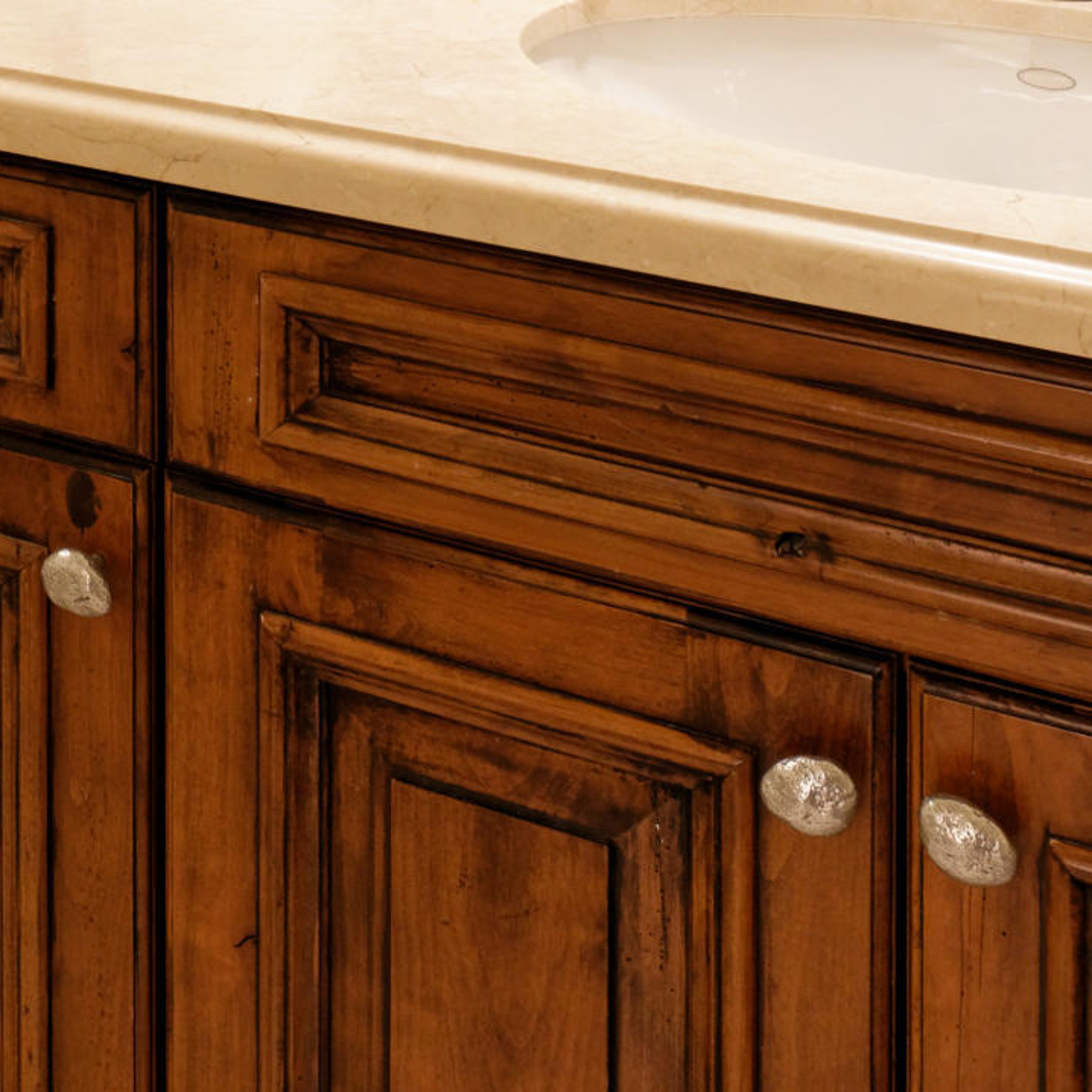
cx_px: -183
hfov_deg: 22.6
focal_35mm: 71
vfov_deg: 21.6
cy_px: -376
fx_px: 2534
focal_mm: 20
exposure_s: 1/320
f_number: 7.1
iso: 500
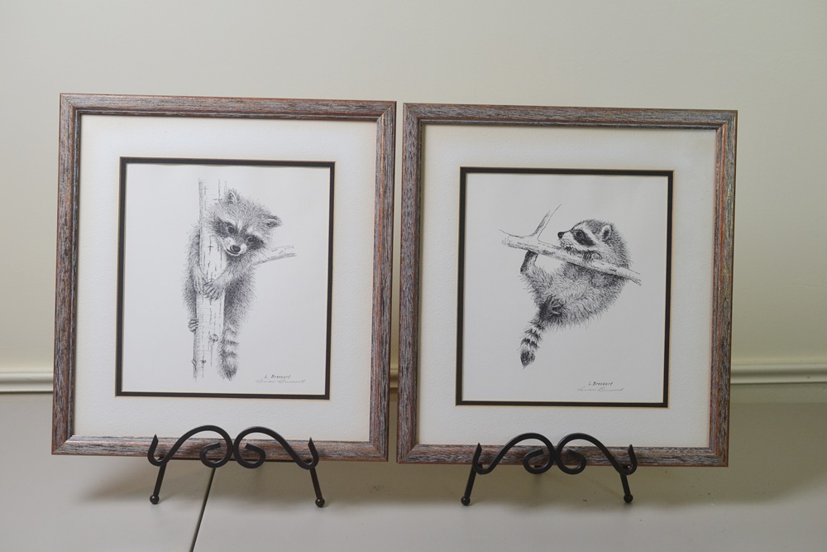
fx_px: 1378
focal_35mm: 60
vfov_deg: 22.6
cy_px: 276
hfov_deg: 33.4
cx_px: 414
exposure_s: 1/60
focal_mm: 40
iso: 400
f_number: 5
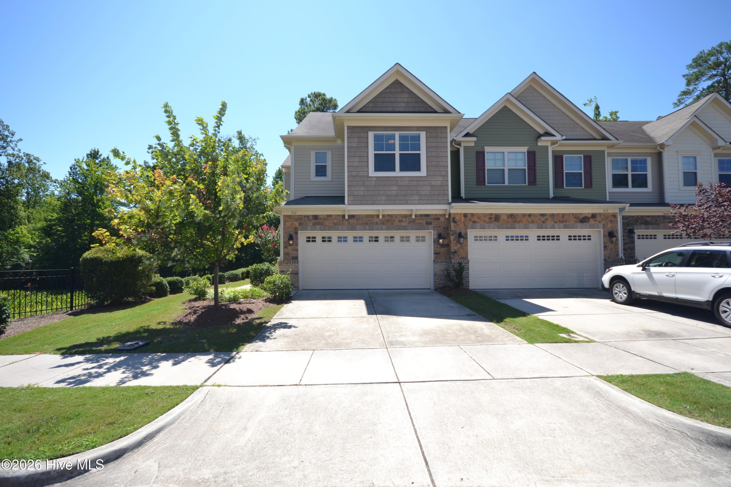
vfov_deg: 77.3
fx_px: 305
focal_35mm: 15
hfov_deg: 100.4
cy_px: 244
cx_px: 366
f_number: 7.1
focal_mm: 10
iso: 100
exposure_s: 1/200
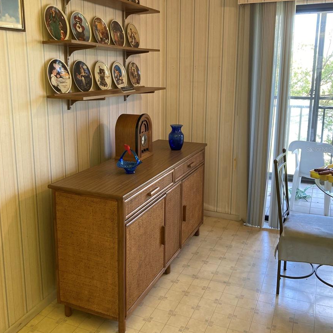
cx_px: 162
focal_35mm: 34
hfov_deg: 48.4
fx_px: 370
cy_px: 149
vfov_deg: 48.4
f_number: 1.8
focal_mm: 3.99
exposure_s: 1/60
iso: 80
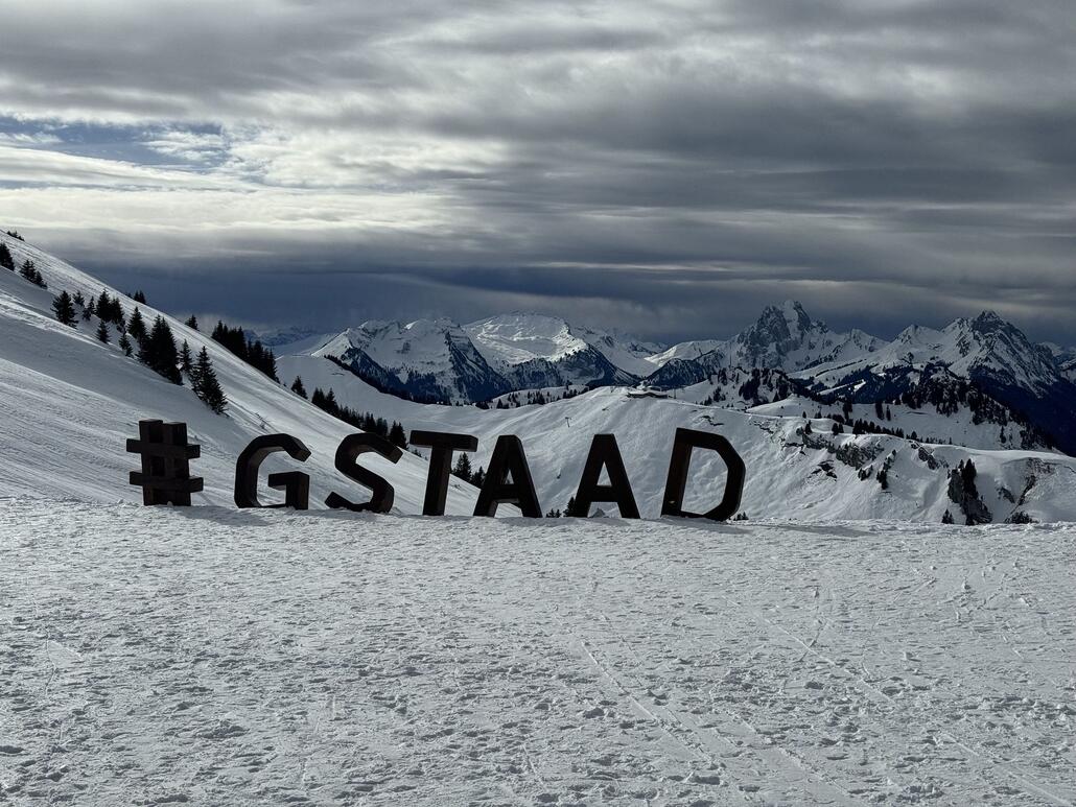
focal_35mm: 48
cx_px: 538
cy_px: 404
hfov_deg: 39.6
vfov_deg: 30.3
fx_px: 1492
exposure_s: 1/28571
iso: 64
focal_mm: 6.86
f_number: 1.78
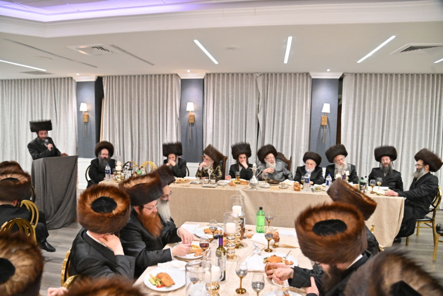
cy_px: 148
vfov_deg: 53.1
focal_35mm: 24
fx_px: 295
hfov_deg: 73.7
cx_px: 222
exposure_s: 1/200
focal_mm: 24
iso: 2000
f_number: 4
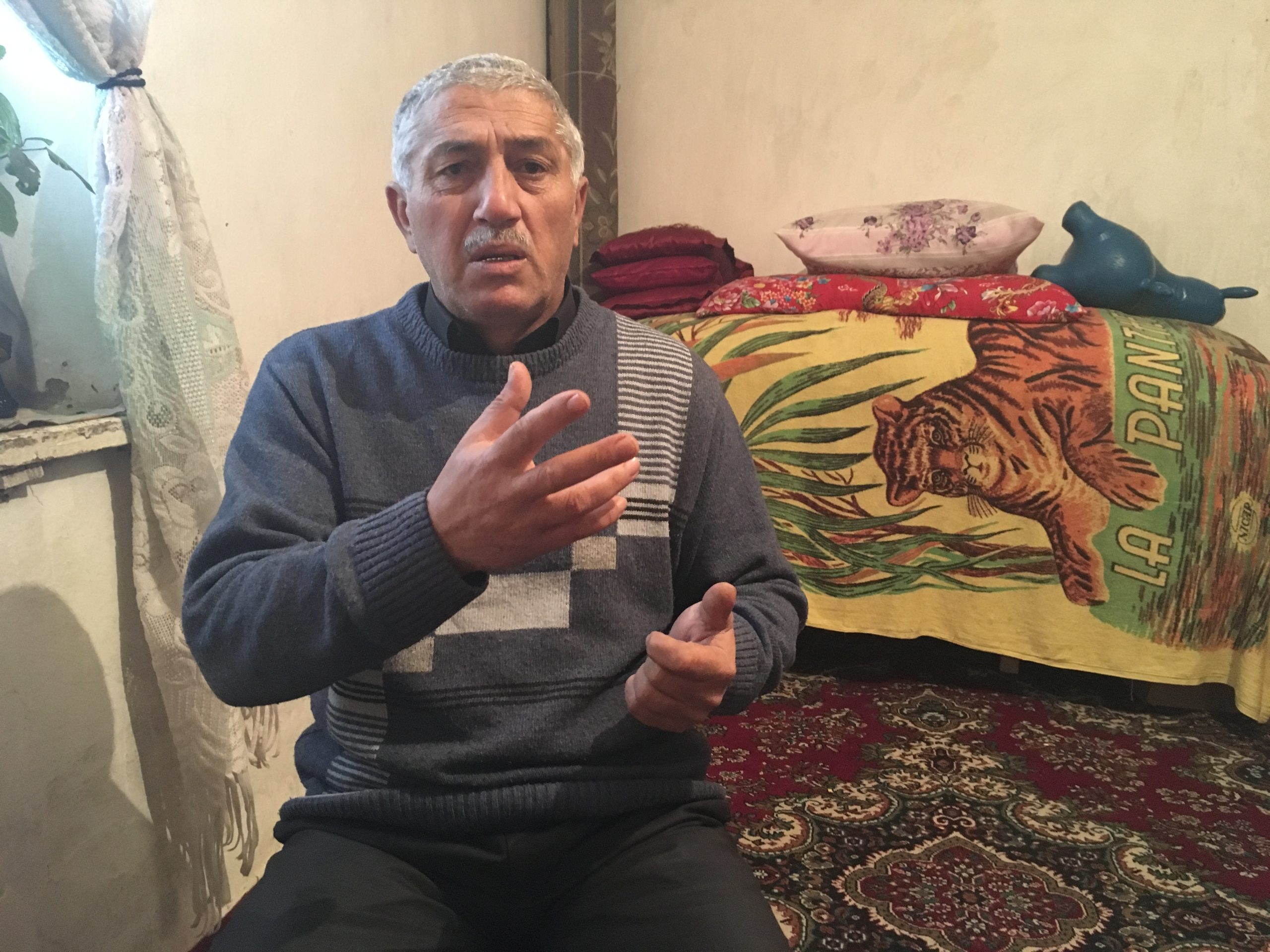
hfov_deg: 61.7
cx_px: 635
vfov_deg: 48.2
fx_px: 1064
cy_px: 476
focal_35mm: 29
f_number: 2.2
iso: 250
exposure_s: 1/17
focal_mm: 4.15
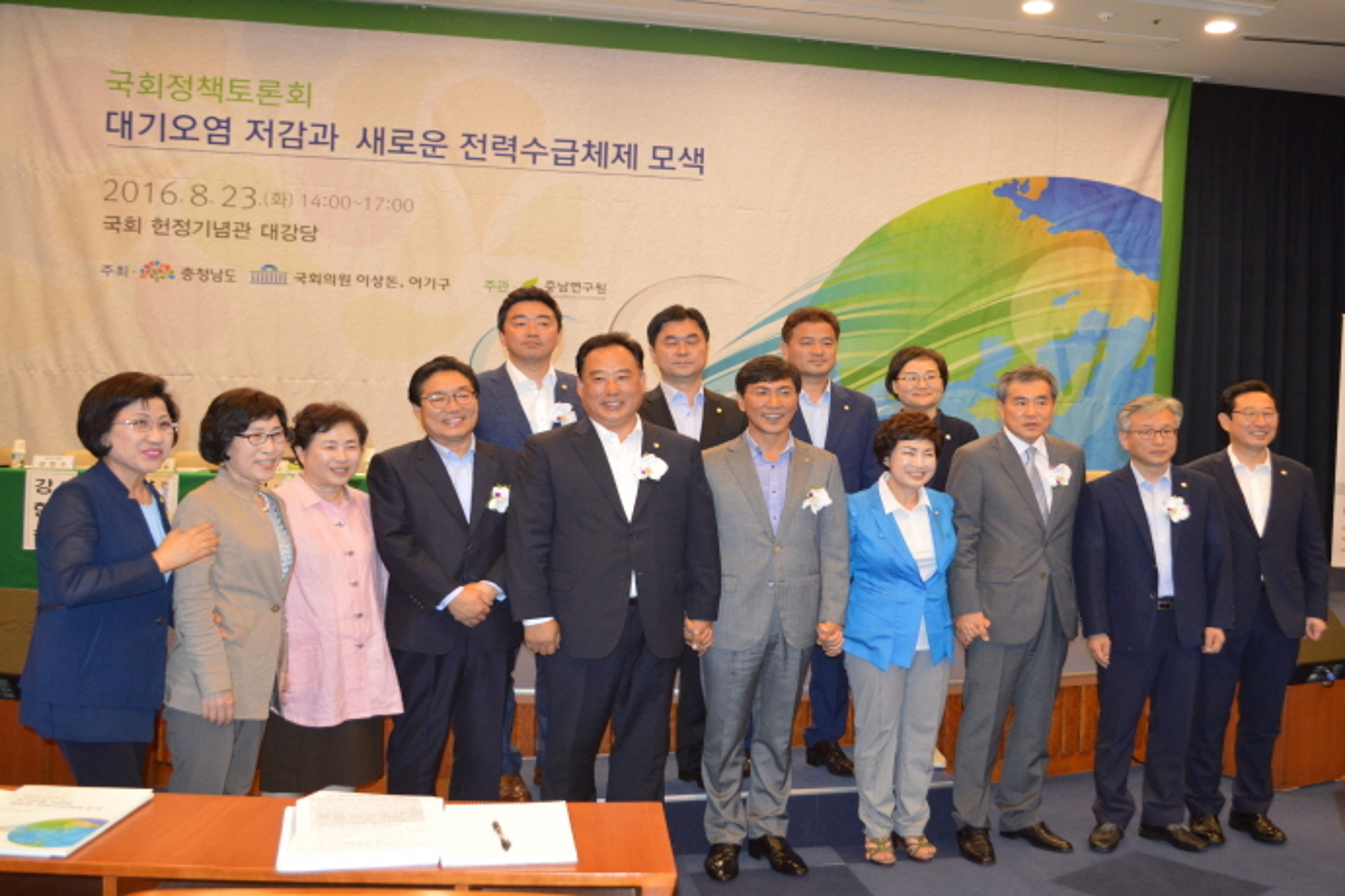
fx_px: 1233
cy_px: 448
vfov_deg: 40.0
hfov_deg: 57.2
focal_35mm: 33
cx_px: 672
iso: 1250
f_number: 3.8
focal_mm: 22
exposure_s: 1/60
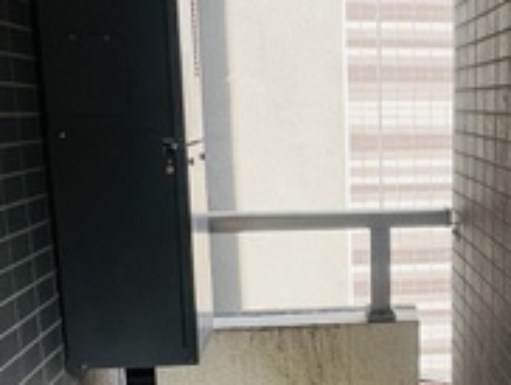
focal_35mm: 50
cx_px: 449
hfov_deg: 36.1
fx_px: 739
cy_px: 271
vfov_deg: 28.9
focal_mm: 1.57
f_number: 1.8
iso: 32
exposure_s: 1/185
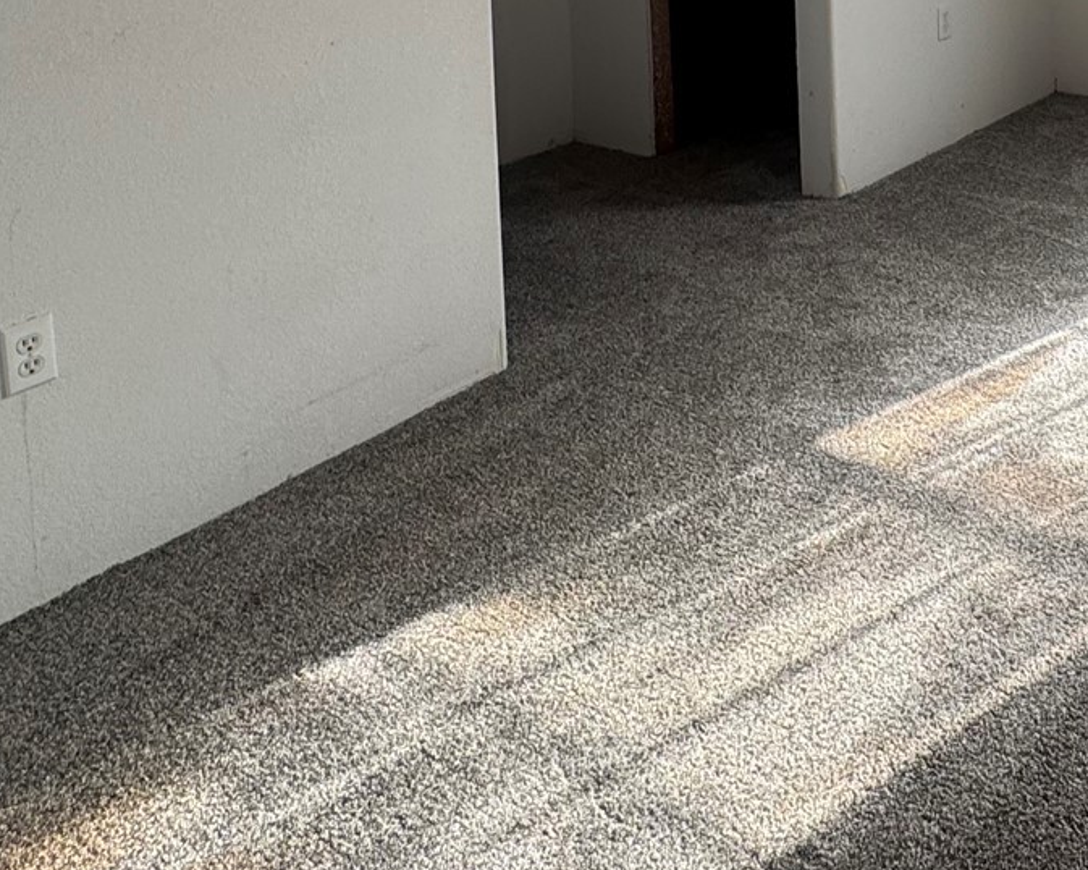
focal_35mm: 39
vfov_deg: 31.5
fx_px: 1255
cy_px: -196
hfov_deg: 40.8
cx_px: 1096
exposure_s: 1/241
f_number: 2.2
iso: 40
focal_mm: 2.22
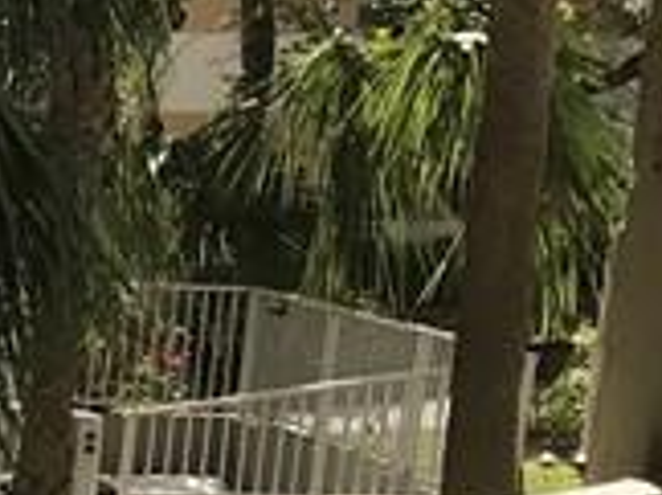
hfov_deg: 9.6
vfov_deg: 8.1
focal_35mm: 177
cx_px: -1034
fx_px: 3380
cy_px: 875
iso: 20
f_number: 1.8
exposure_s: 1/1368
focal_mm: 3.99
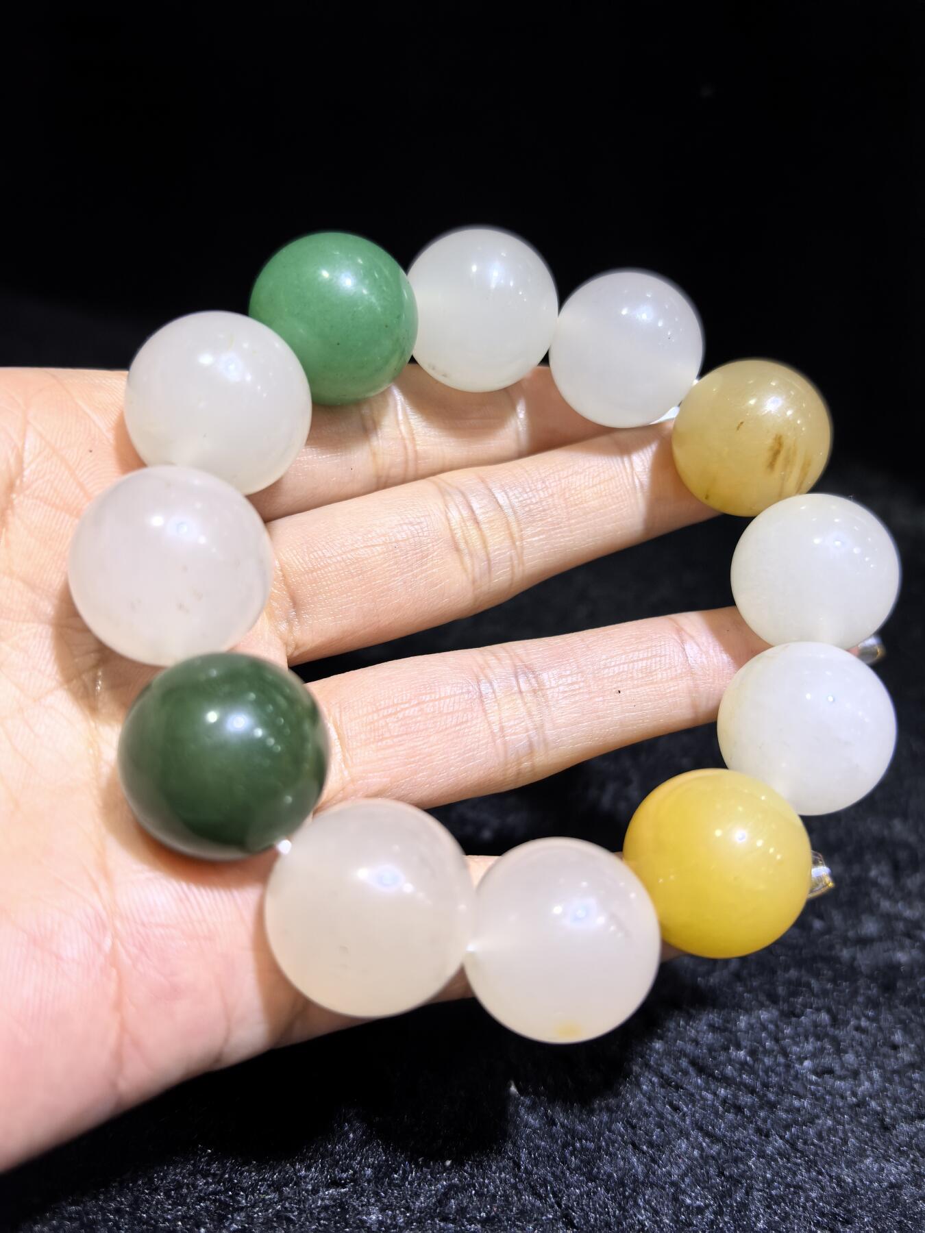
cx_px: 462
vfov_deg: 65.3
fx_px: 962
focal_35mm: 27
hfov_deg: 51.4
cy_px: 616
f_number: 2
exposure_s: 1/894
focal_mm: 6.98
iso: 1250
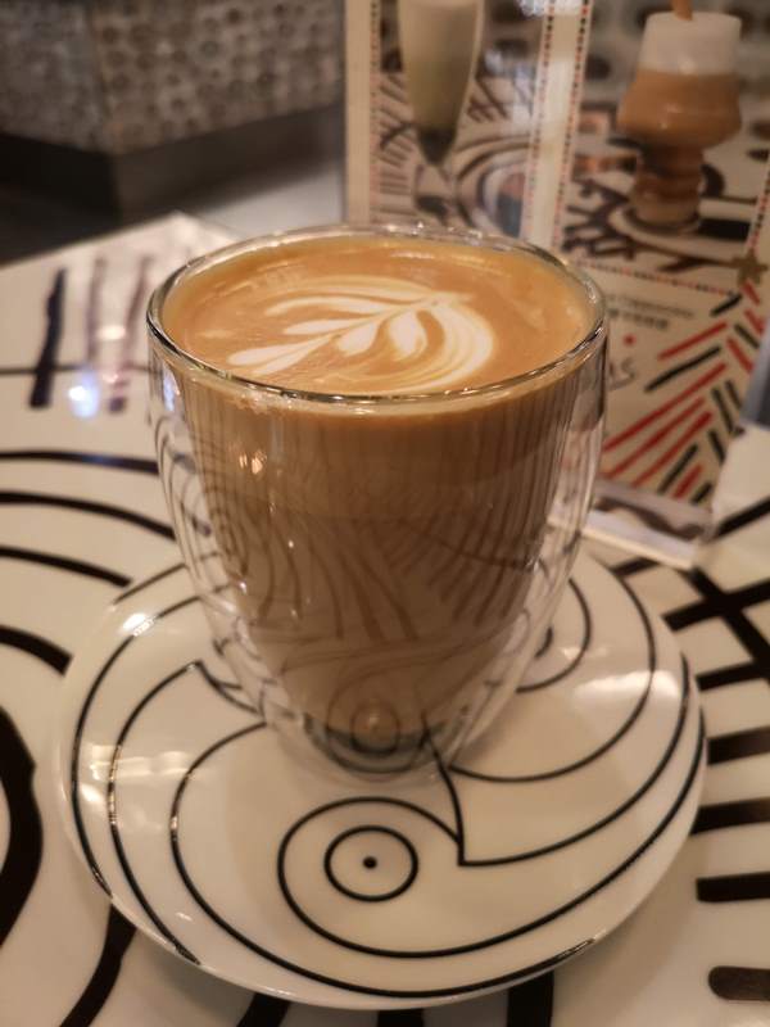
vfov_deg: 65.3
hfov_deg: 51.4
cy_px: 514
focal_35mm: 27
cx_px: 385
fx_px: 801
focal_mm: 3.95
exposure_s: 1/25.7
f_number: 1.8
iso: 500
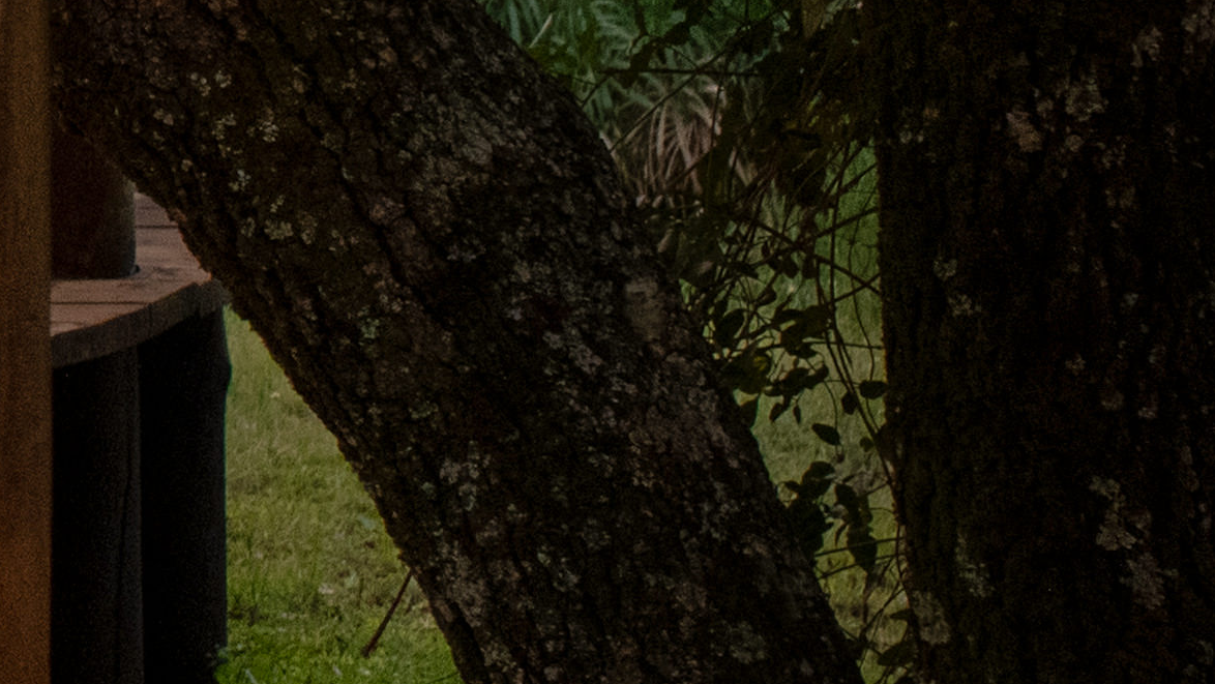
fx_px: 8314
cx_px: -2252
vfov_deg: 4.7
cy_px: -466
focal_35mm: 258
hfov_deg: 7.5
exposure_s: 1/100
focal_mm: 35
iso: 1000
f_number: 9
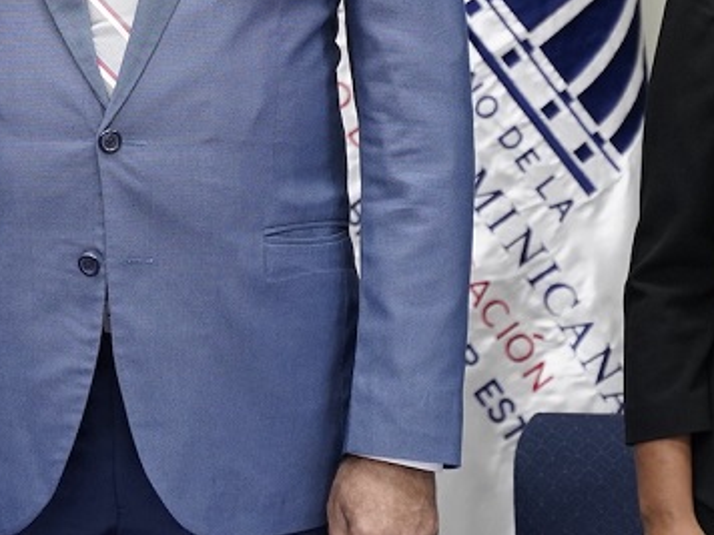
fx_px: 4414
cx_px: 112
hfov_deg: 9.2
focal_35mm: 214
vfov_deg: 6.9
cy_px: -8
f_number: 3.2
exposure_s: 1/500
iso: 2500
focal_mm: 66
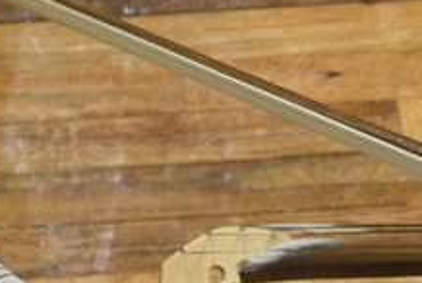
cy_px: 133
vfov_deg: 3.0
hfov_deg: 4.5
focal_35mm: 454
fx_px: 5326
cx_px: 19
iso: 1600
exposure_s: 1/60
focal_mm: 55
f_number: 5.6
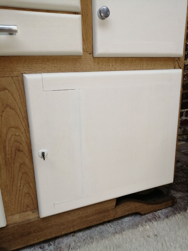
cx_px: 94
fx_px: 188
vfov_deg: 67.3
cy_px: 126
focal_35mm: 26
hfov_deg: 53.1
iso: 125
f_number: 1.8
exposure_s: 1/33.3
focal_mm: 3.62
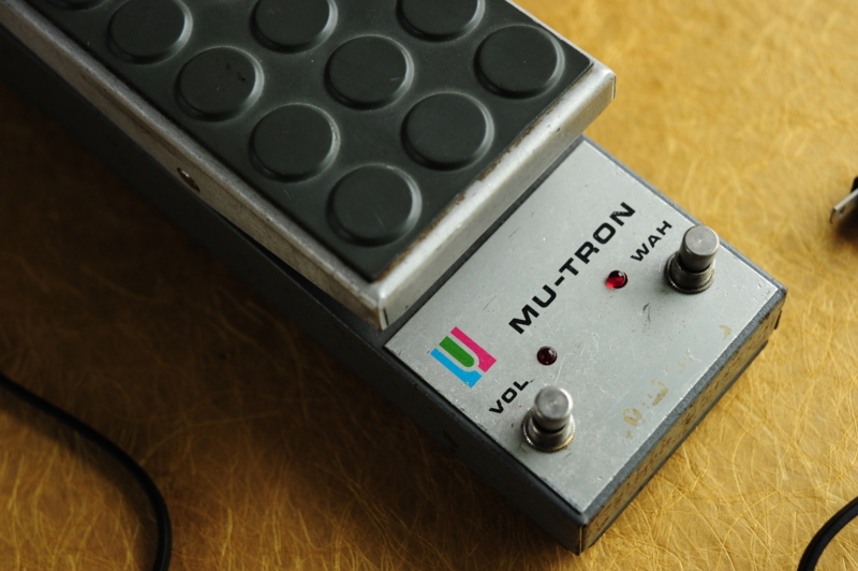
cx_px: 429
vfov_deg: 13.7
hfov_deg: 20.4
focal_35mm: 100
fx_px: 2381
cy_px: 286
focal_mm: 100
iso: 1600
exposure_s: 1/50
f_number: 5.6
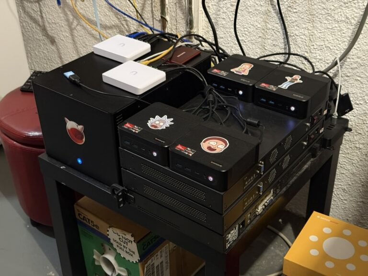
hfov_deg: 39.7
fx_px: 510
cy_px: 138
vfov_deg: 30.3
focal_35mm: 48
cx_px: 184
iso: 800
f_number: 1.78
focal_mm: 6.76
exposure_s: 1/20
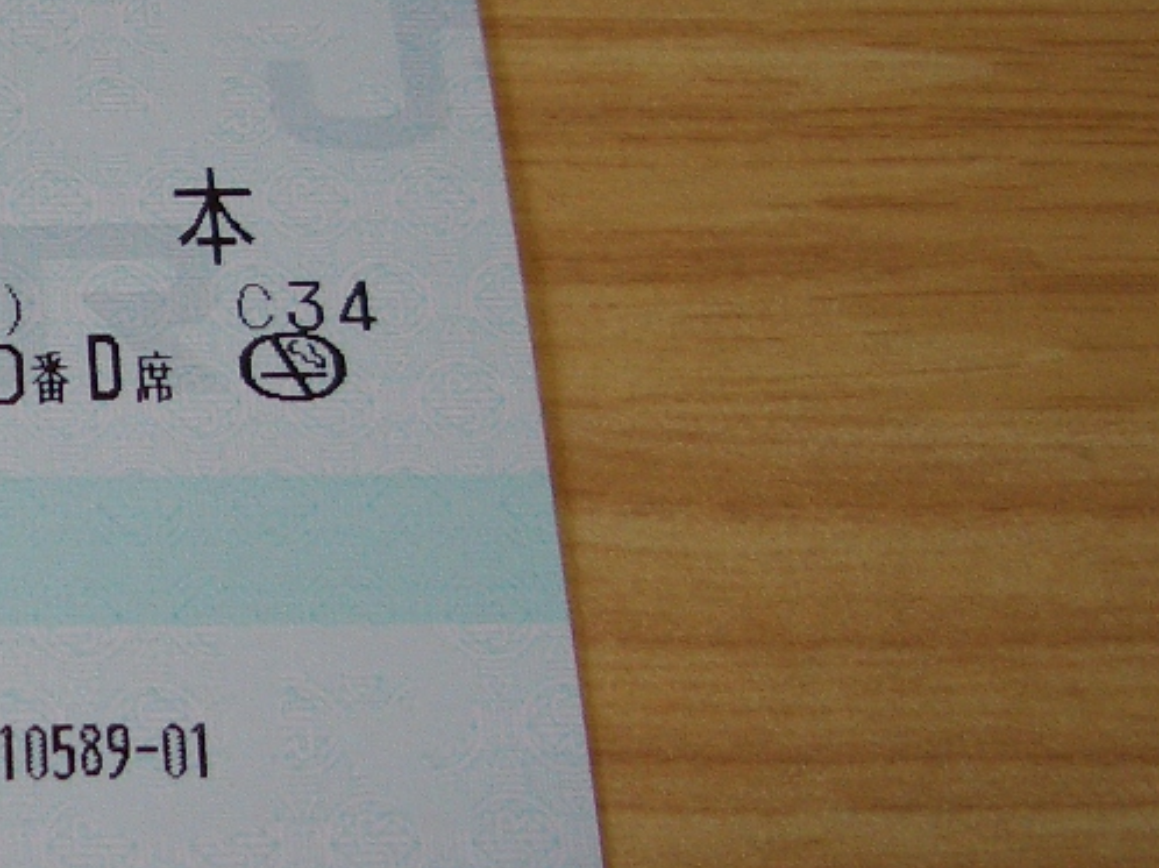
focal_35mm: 90
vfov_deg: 16.4
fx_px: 3012
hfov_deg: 20.4
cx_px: -230
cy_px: 470
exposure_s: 1/60
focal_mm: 5.8
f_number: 2.6
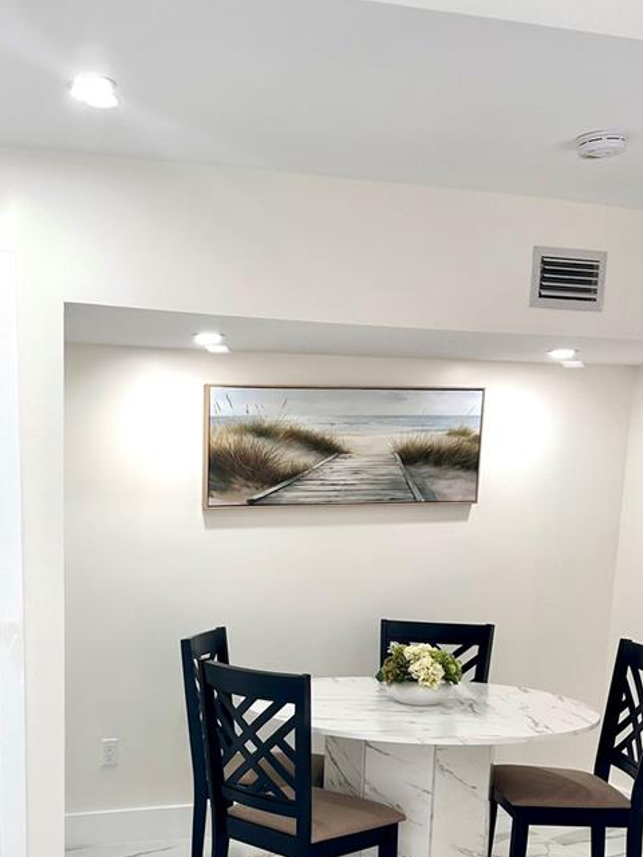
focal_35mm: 45
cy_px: 715
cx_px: 161
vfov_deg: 40.0
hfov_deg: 31.6
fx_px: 1115
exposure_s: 1/121
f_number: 1.78
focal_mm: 6.86
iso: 64
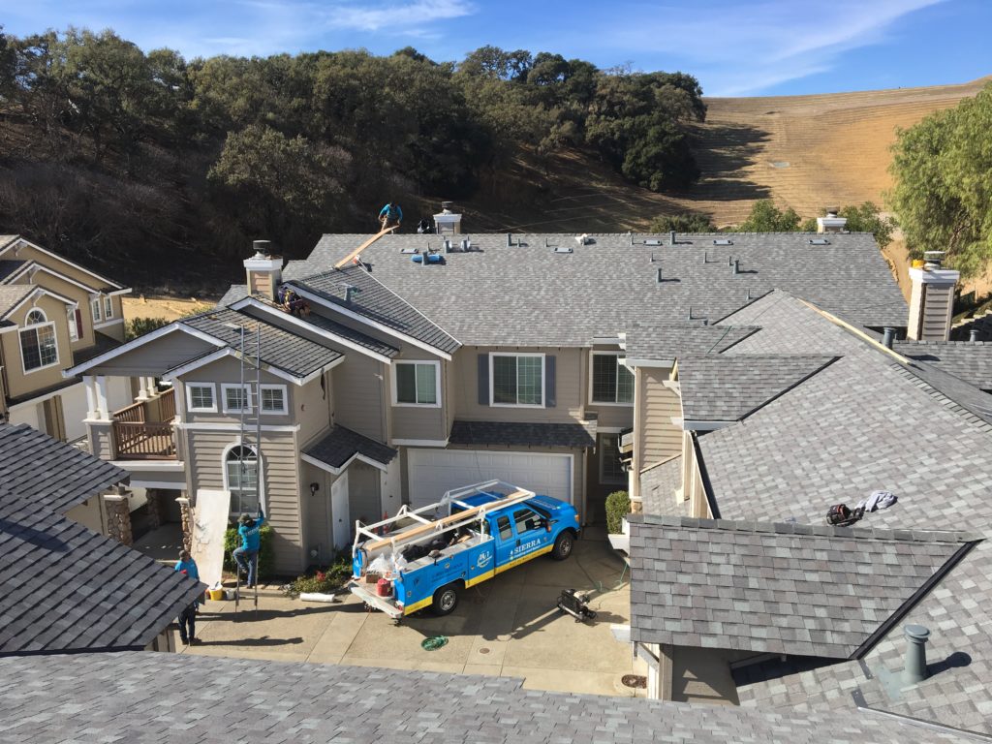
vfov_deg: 48.2
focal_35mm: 29
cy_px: 372
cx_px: 496
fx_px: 831
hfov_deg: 61.7
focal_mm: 4.15
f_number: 2.2
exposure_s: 1/1148
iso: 25
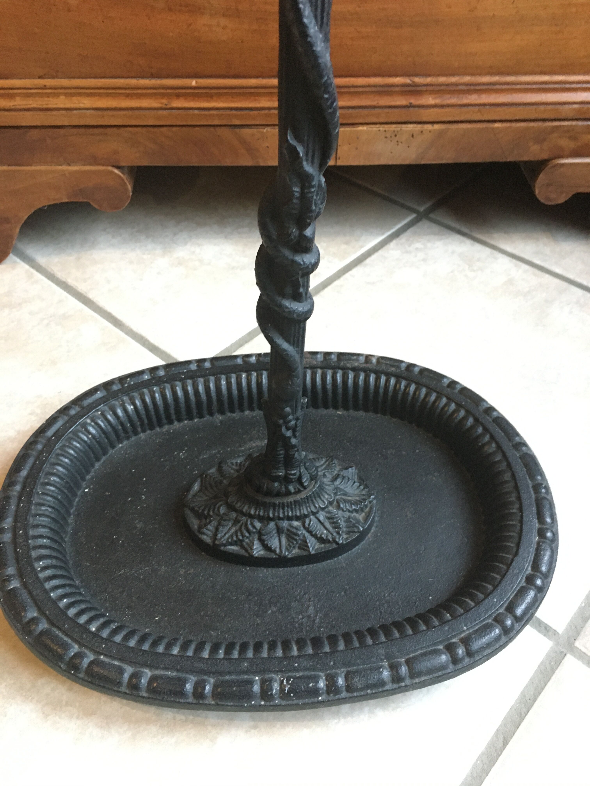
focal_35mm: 29
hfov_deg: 48.2
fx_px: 659
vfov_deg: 61.7
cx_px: 295
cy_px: 393
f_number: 2.2
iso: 250
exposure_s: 1/33
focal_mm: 4.15
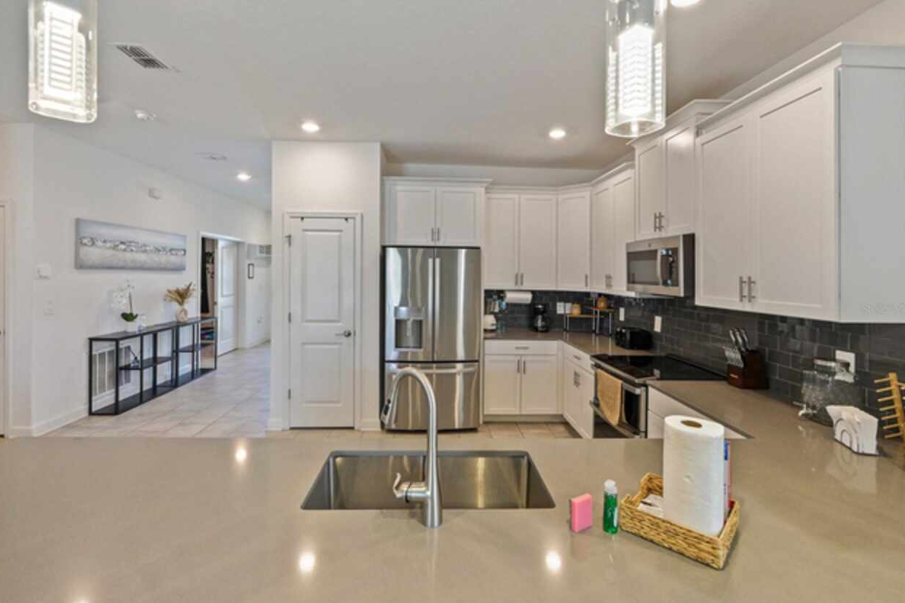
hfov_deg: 100.4
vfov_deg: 77.3
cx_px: 451
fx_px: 377
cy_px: 309
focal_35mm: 15
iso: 1600
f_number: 4
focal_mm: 7
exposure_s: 1/60
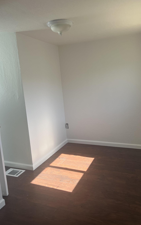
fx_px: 172
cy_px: 112
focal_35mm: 28
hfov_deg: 44.4
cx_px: 79
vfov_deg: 66.5
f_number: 1.5
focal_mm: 5.7
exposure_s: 1/121
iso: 64
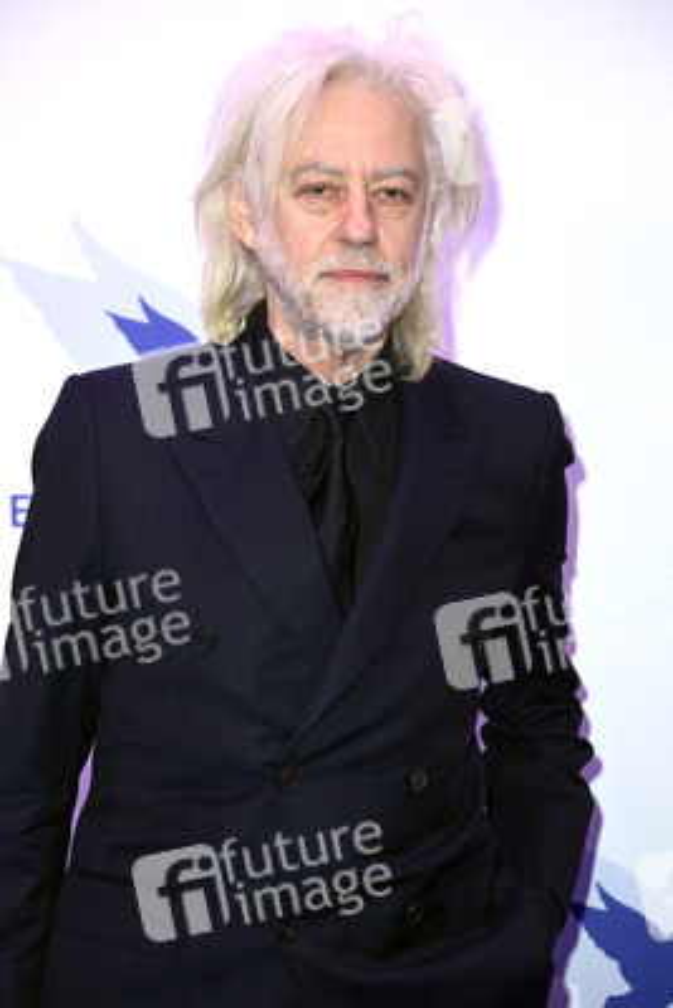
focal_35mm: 112
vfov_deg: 18.3
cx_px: 336
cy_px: 504
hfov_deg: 12.2
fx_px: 3138
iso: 800
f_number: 5.6
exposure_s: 1/250
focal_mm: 112
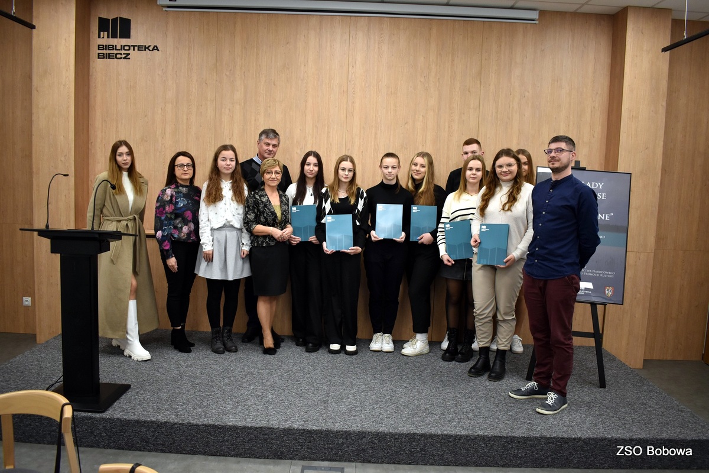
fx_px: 591
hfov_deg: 61.9
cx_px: 354
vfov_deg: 43.6
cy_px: 236
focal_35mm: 30
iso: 1000
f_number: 3.5
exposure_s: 1/125
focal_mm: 20
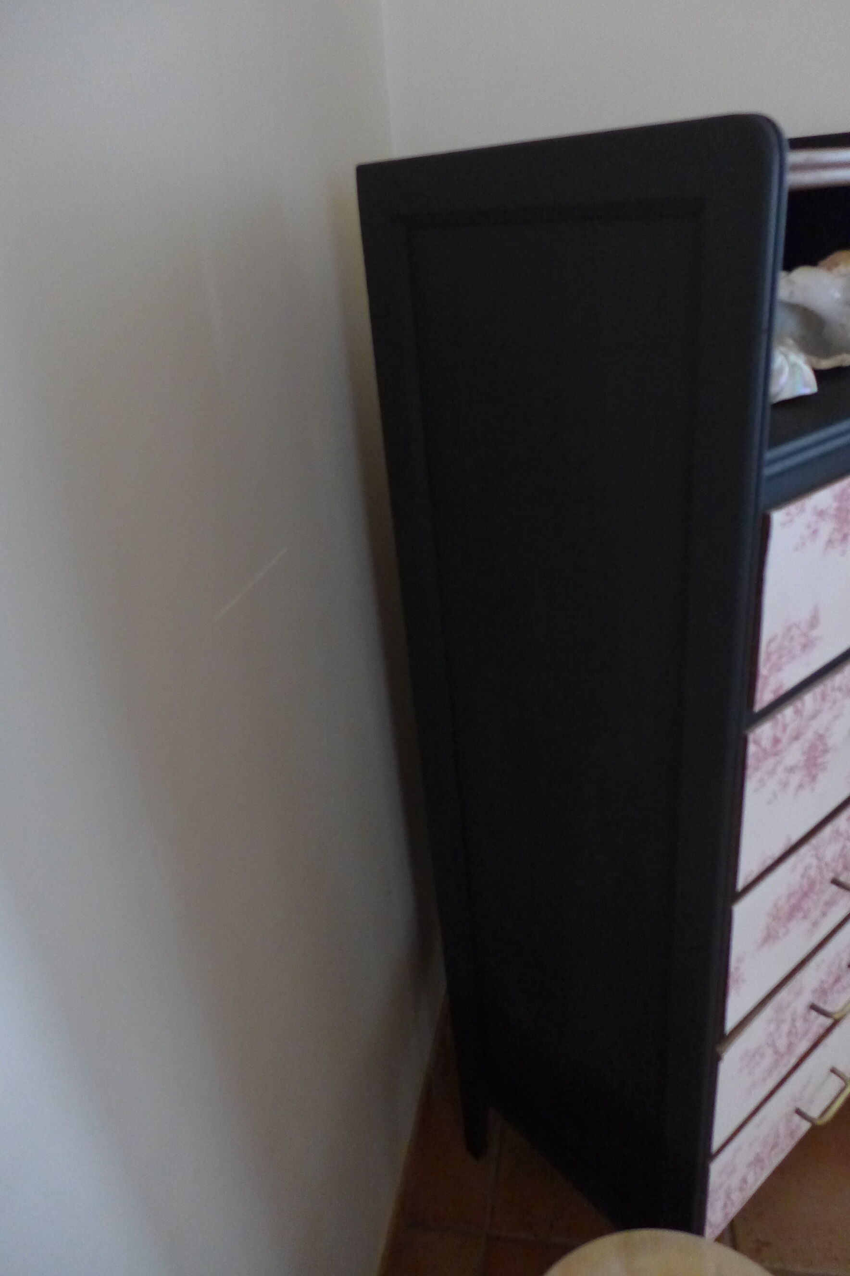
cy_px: 638
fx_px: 851
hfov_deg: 53.1
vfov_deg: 73.8
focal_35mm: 24
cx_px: 425
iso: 800
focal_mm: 4.7
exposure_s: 1/50
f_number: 1.4
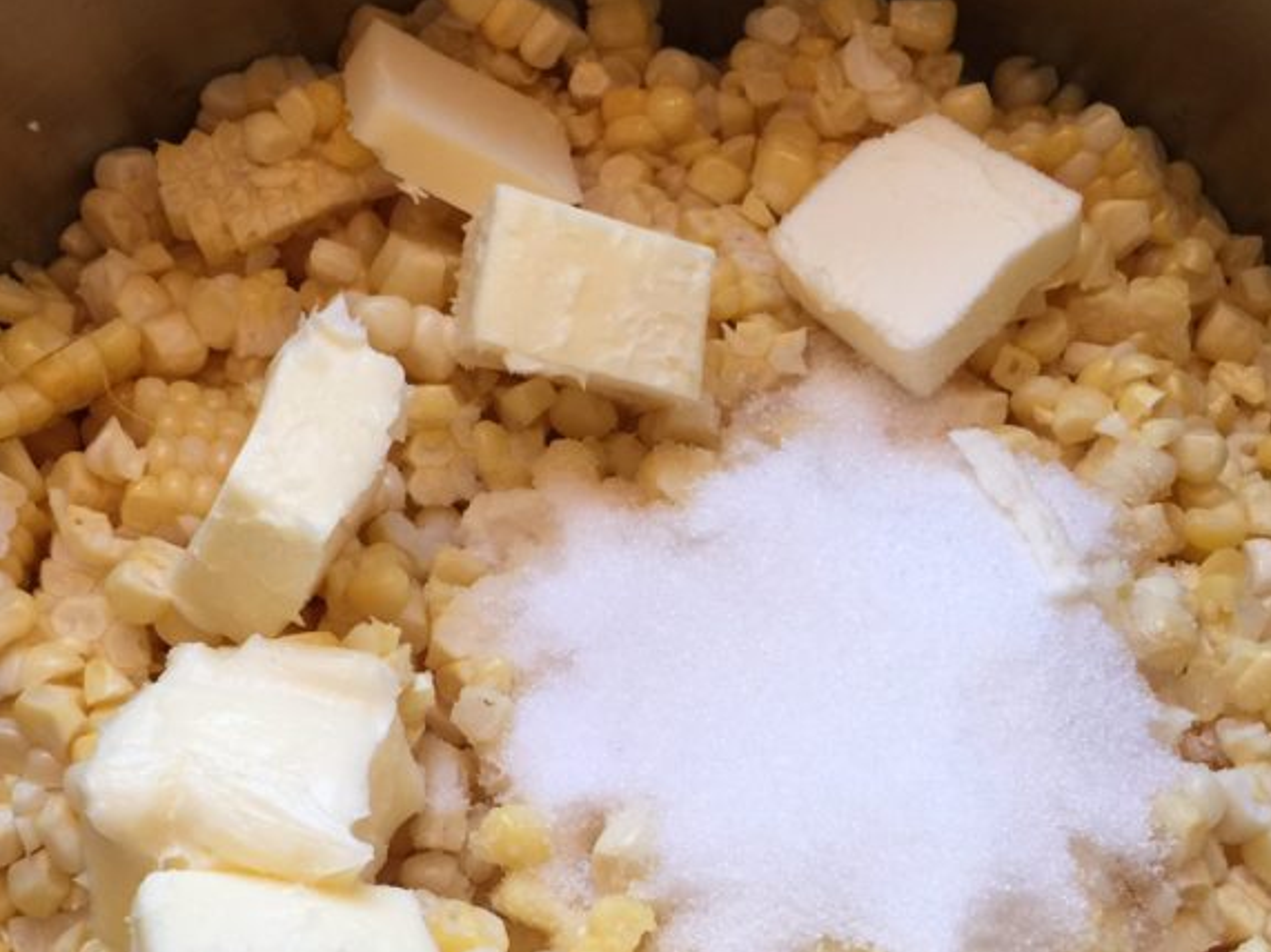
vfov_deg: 27.8
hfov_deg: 36.7
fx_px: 1909
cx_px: 532
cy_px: 667
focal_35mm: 52
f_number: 2.2
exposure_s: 1/30
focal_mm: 4.15
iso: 40
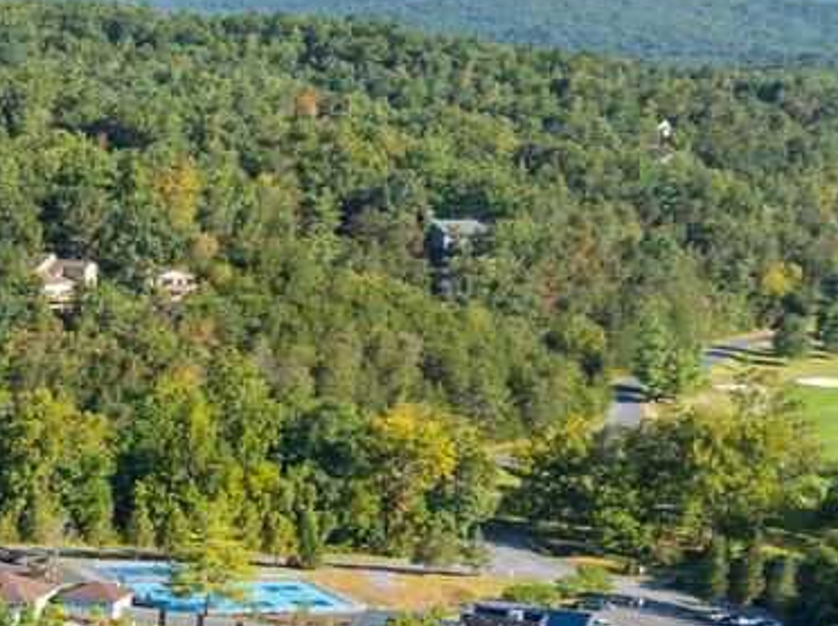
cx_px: -514
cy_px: 896
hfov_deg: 18.1
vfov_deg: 14.9
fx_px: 2248
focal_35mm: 93
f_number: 2.8
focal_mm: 12.29
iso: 140
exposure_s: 1/1000
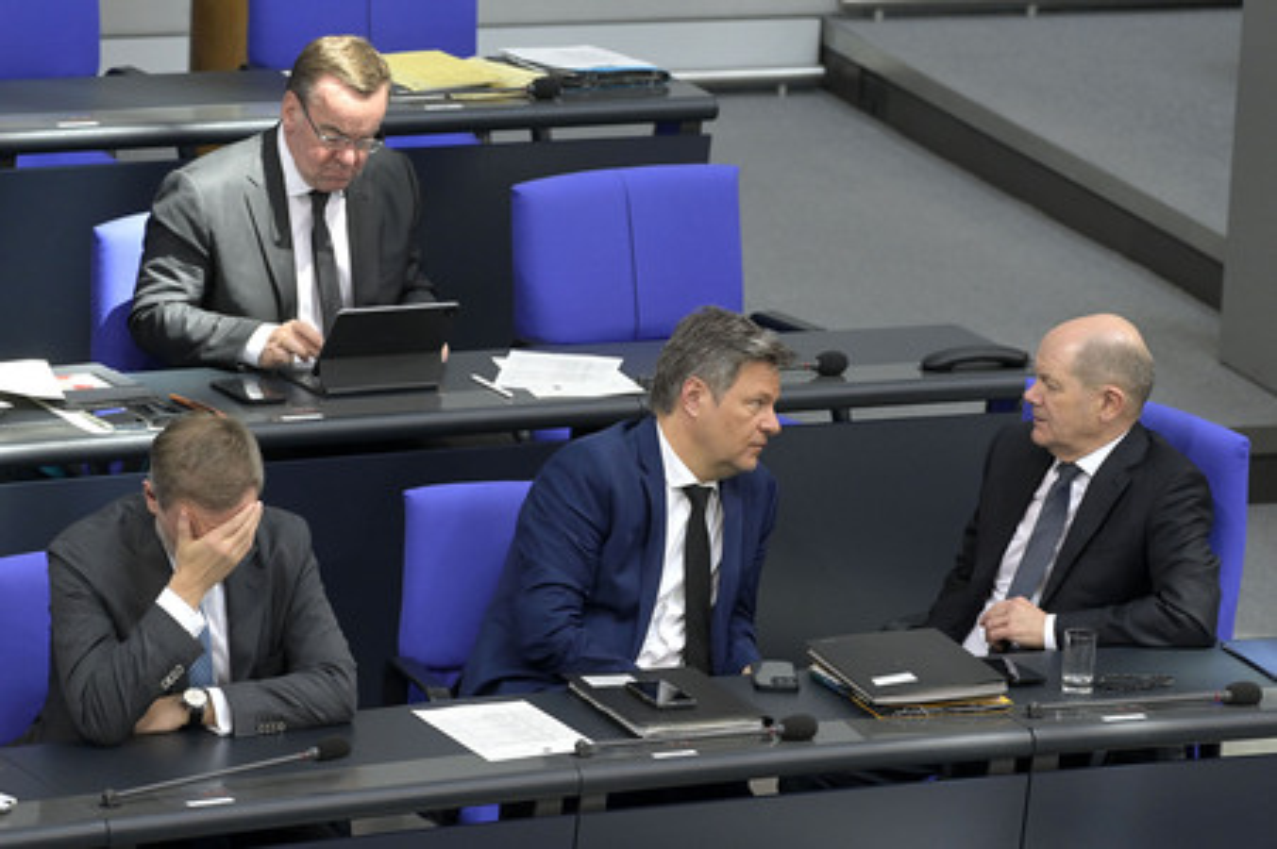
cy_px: 424
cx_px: 638
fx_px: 8861
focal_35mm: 250
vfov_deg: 5.5
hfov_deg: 8.2
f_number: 6.3
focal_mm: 250
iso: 6400
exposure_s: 1/400
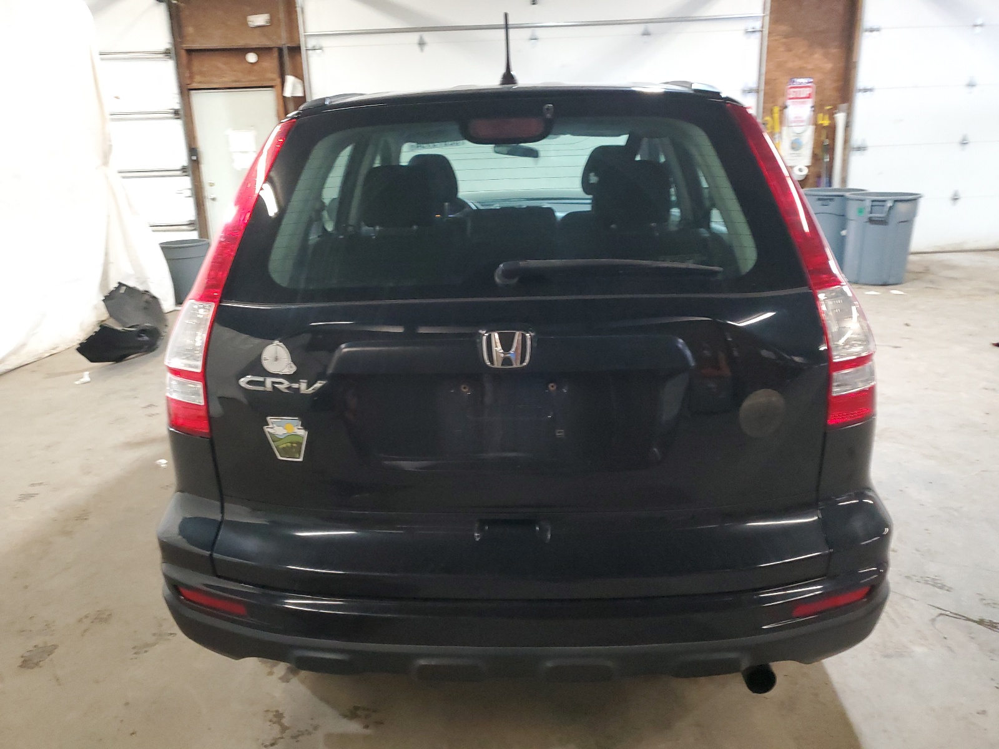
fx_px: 750
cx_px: 500
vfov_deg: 53.1
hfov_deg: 67.3
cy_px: 374
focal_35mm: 26
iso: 371
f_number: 1.5
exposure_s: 1/60.2
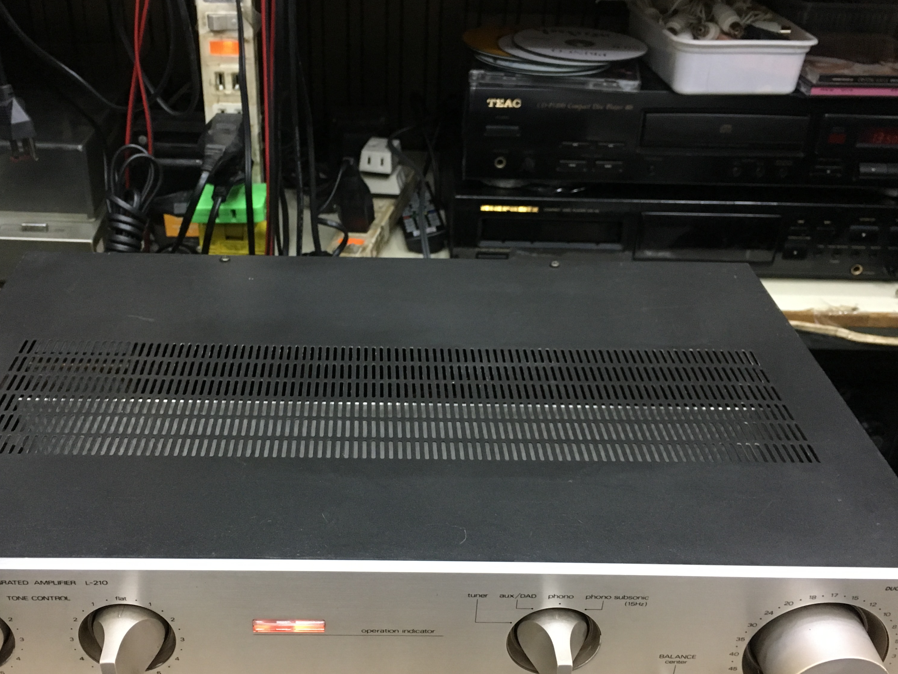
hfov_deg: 47.8
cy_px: 369
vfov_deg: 36.8
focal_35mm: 39
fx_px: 1012
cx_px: 399
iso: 200
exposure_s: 1/33
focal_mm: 4.15
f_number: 2.2
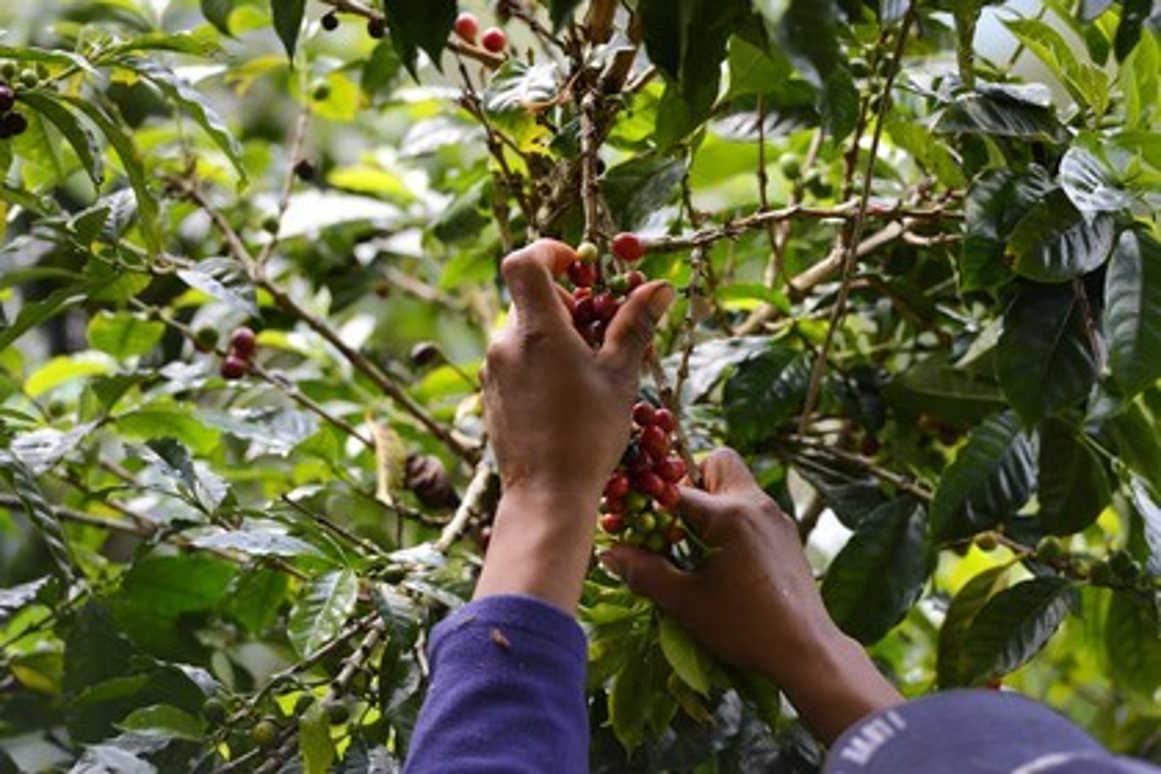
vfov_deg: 6.9
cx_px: 580
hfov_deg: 10.3
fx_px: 6449
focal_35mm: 200
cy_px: 387
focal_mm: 200
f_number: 4.5
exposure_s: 1/160
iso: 400
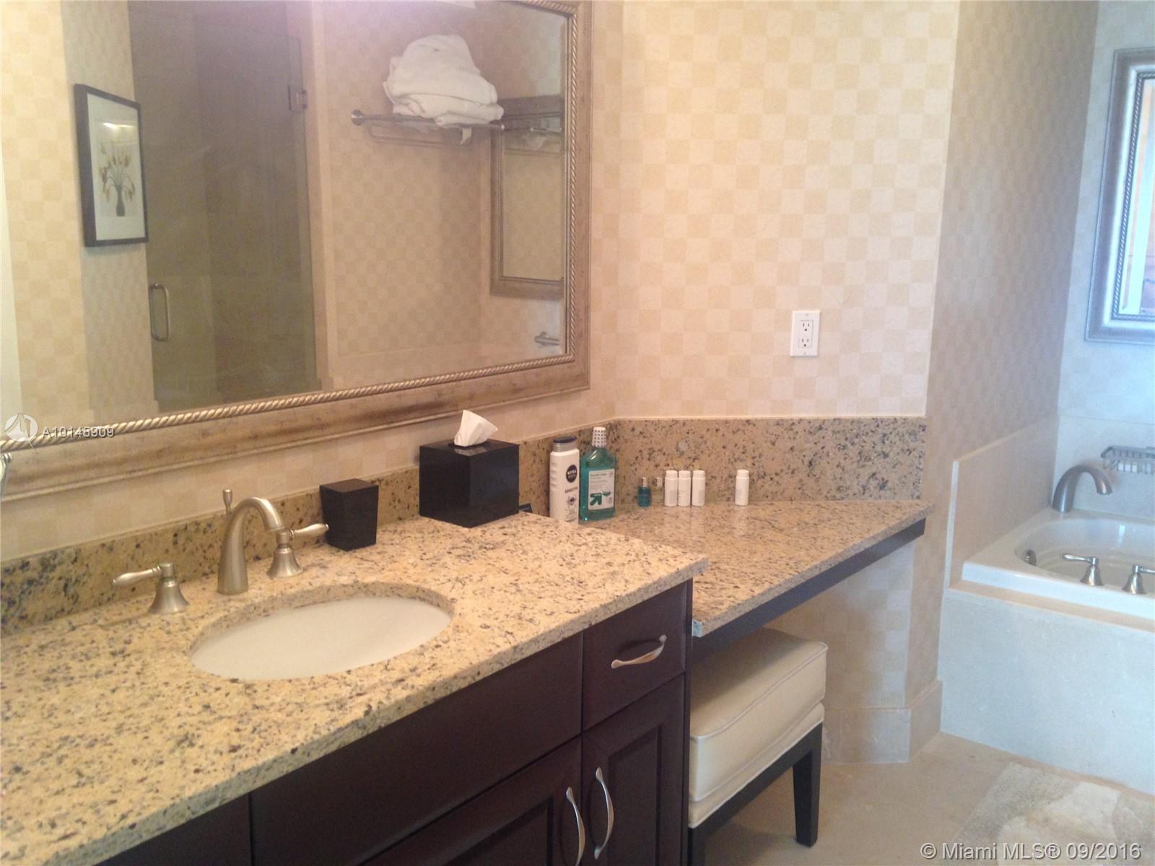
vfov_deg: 42.9
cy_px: 433
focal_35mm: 33
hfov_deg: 55.4
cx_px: 578
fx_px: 1101
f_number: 2.4
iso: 160
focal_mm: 4.12
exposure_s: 1/20
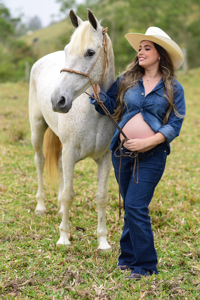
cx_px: 100
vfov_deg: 23.9
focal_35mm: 85
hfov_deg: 16.1
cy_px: 150
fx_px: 708
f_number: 2.5
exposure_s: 1/250
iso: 100
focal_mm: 85
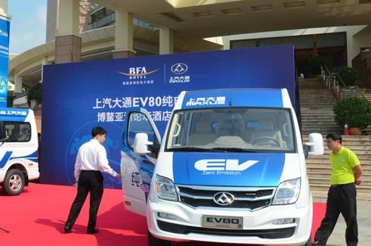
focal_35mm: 44
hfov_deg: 42.8
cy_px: 104
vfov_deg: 30.3
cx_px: 79
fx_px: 452
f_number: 8
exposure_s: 1/250
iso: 100
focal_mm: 18
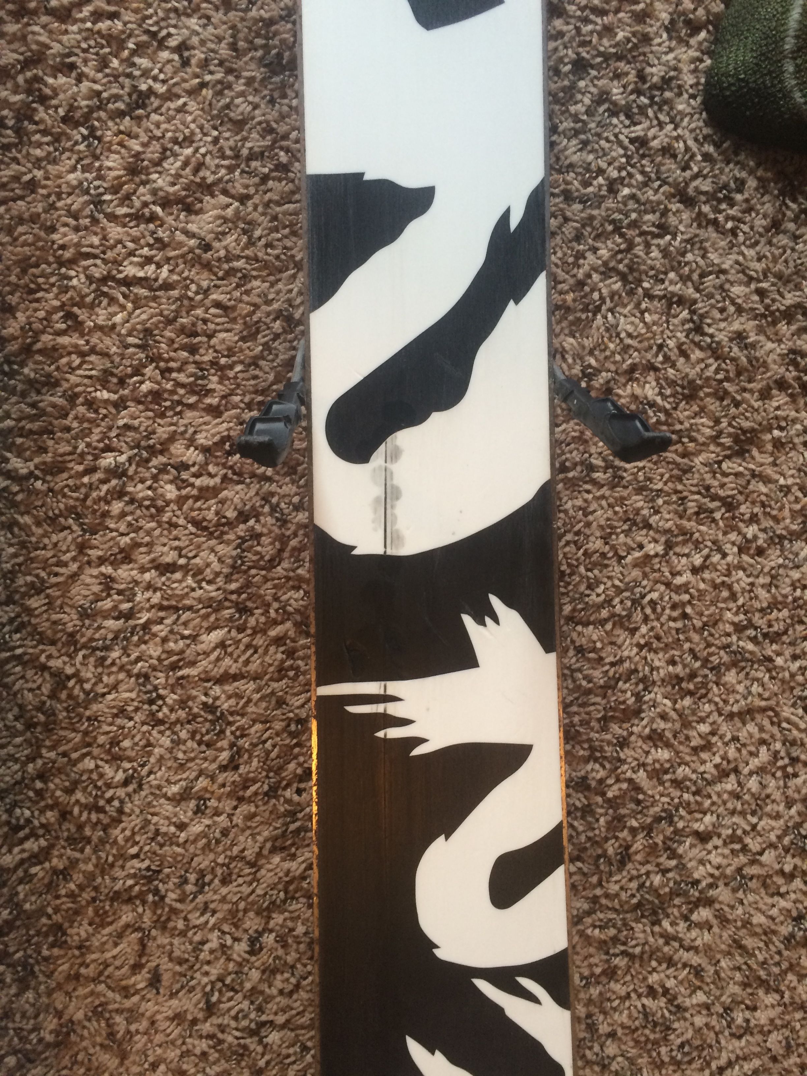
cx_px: 404
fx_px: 901
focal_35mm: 29
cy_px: 538
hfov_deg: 48.2
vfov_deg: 61.7
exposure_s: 1/30
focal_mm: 4.15
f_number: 2.2
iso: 100
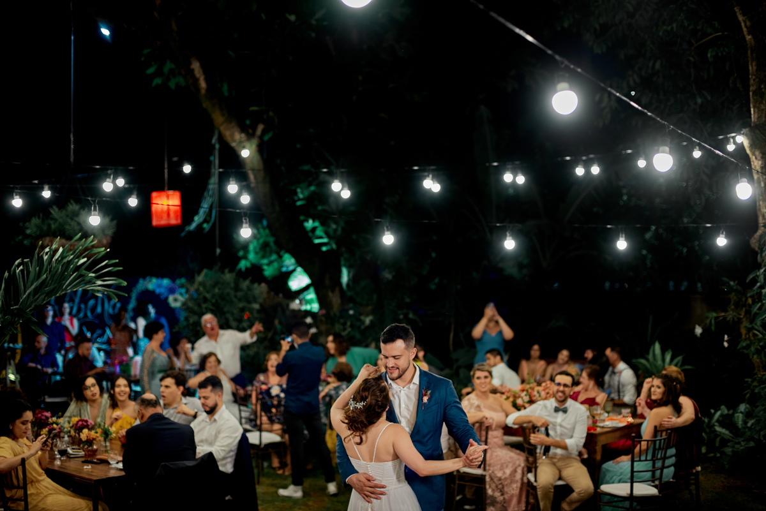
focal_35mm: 50
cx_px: 383
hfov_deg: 39.6
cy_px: 256
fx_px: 1064
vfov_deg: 27.0
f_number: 2.5
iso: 500
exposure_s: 1/125
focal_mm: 50
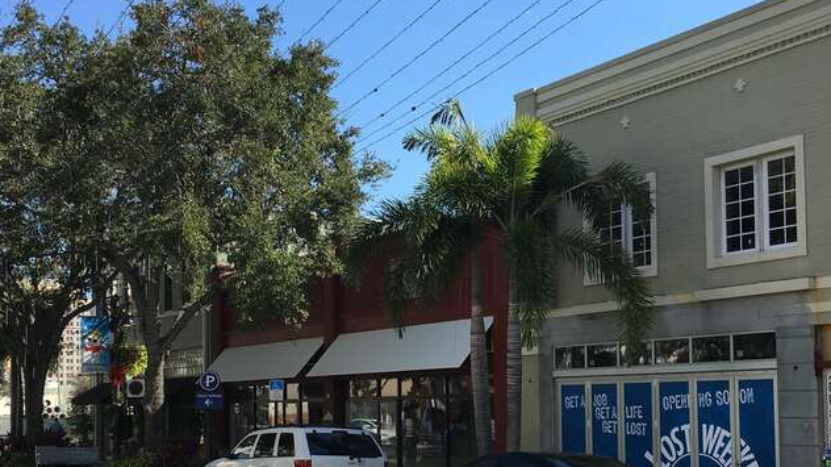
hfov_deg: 50.0
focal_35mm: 40
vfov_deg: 29.6
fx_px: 881
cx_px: 519
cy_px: 283
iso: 25
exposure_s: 1/785
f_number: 2.2
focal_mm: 4.15
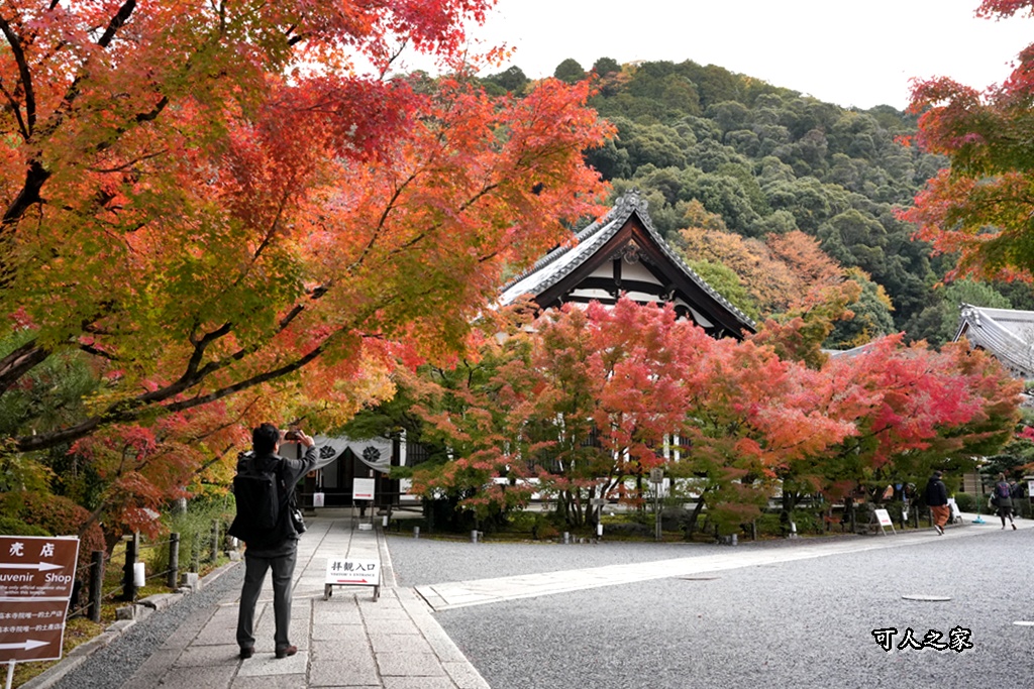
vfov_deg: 39.9
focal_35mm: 33
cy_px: 344
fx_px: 951
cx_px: 517
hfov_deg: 57.1
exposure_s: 1/1000
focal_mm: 33.1
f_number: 8
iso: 3200
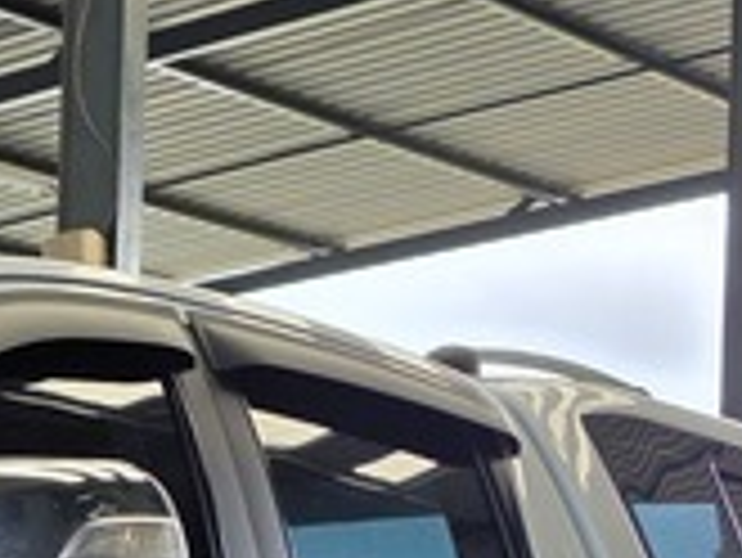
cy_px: 1044
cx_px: -917
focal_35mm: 143
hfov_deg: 11.8
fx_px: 3067
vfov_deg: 9.8
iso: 40
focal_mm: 6.25
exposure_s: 1/359
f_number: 1.7
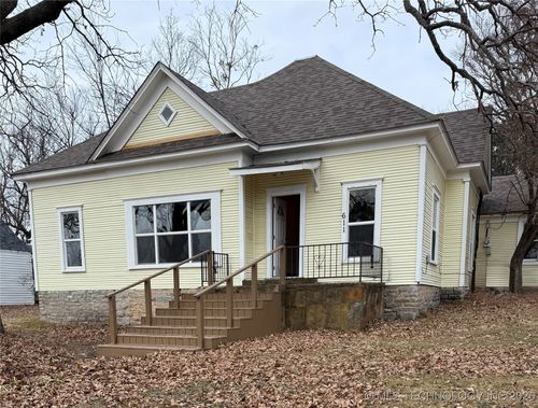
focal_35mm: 24
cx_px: 269
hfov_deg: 71.4
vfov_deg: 57.1
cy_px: 204
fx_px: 374
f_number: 1.78
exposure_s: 1/1727
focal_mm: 6.76
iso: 80
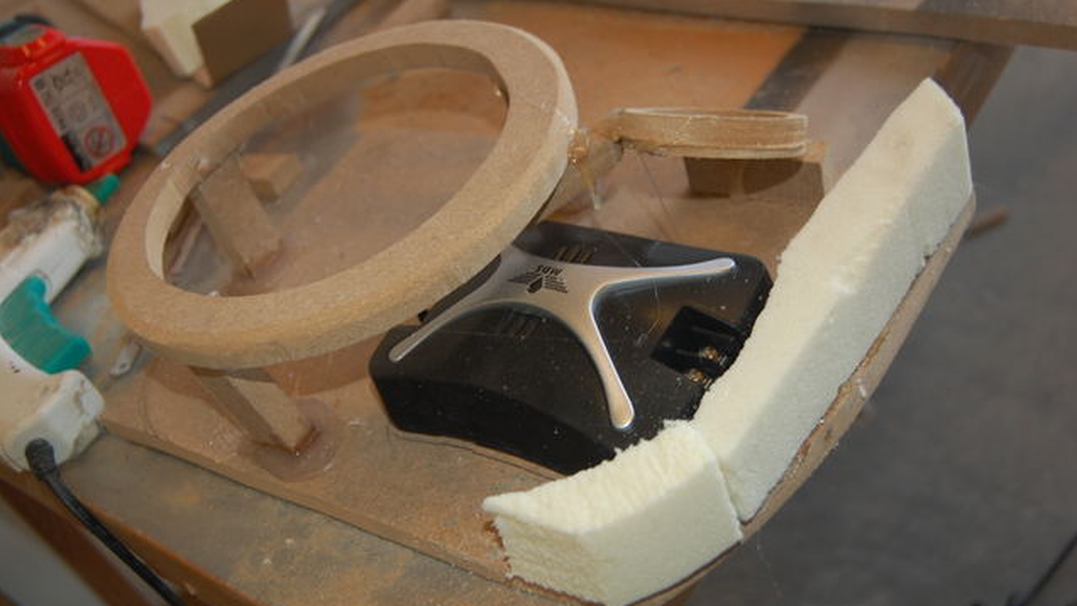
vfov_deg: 29.0
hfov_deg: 49.4
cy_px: 300
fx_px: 1171
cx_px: 540
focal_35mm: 41
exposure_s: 1/60
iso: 400
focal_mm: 26
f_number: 4
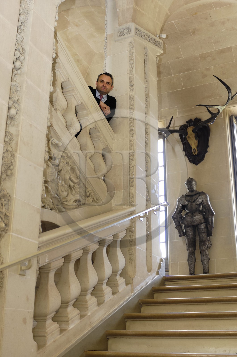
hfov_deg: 31.8
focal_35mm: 42
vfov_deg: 46.5
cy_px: 178
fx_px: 416
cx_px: 118
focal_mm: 28
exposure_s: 1/80
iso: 250
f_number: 2.8
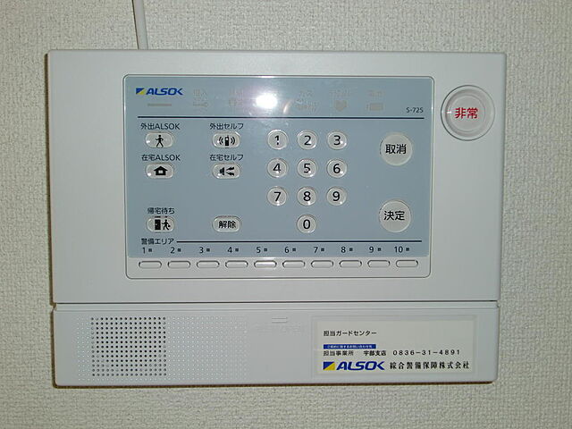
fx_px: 909
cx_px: 286
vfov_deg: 26.6
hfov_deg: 34.9
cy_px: 214
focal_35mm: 55
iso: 100
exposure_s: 1/60
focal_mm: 9.8
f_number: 3.6
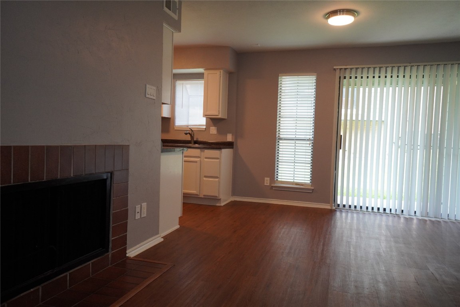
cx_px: 230
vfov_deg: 47.9
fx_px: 345
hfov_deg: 67.4
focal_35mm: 27
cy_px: 154
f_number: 4
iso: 1000
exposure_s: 1/200
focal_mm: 18
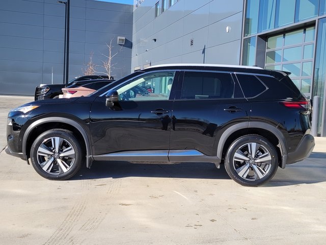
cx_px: 163
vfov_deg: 53.1
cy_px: 122
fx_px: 245
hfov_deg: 67.3
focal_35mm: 26
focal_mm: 5.4
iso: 40
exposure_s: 1/1387
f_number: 1.8
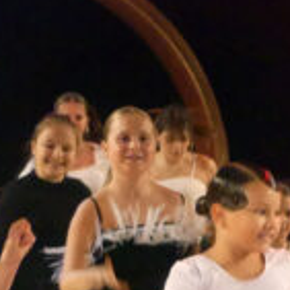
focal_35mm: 381
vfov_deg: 4.6
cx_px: 362
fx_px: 3611
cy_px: 273
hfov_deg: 4.6
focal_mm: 14.5
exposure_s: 1/80
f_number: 2.8
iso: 500
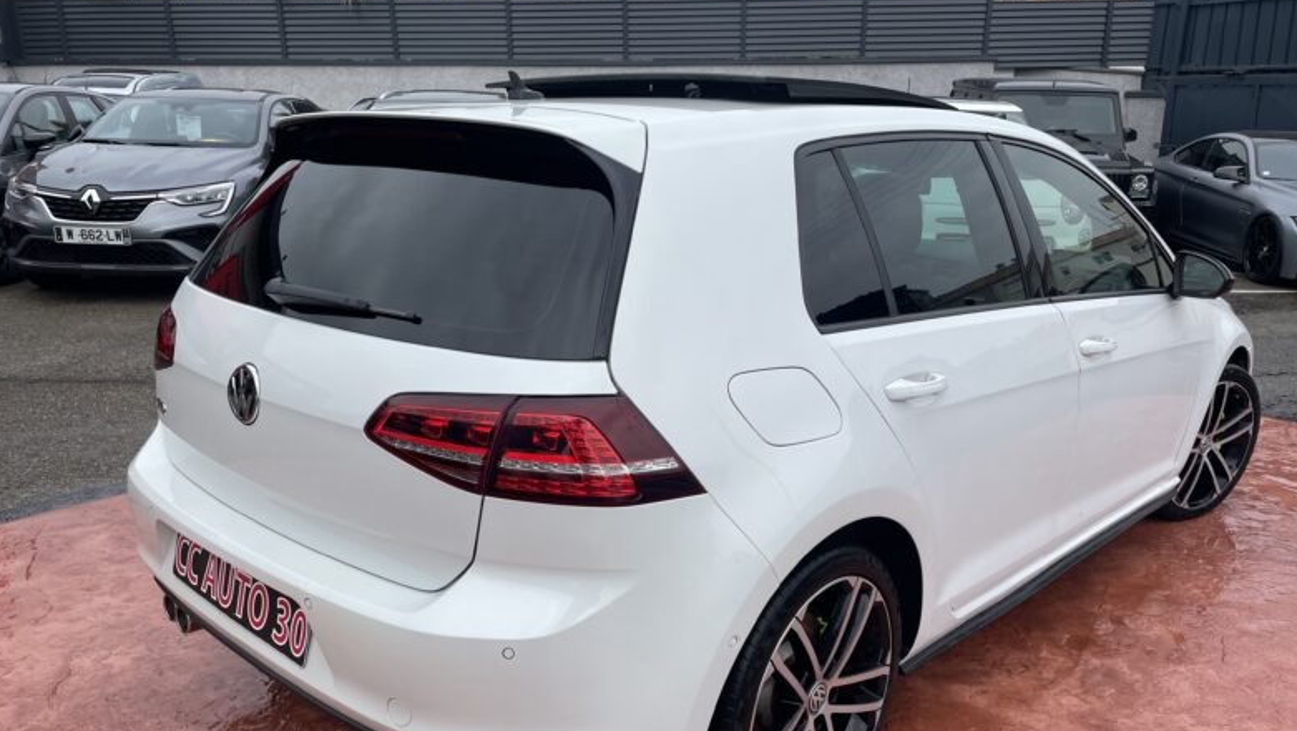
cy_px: 450
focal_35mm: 29
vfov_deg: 40.0
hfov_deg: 66.0
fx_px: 998
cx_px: 653
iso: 32
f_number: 1.6
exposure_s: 1/1667
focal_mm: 4.2
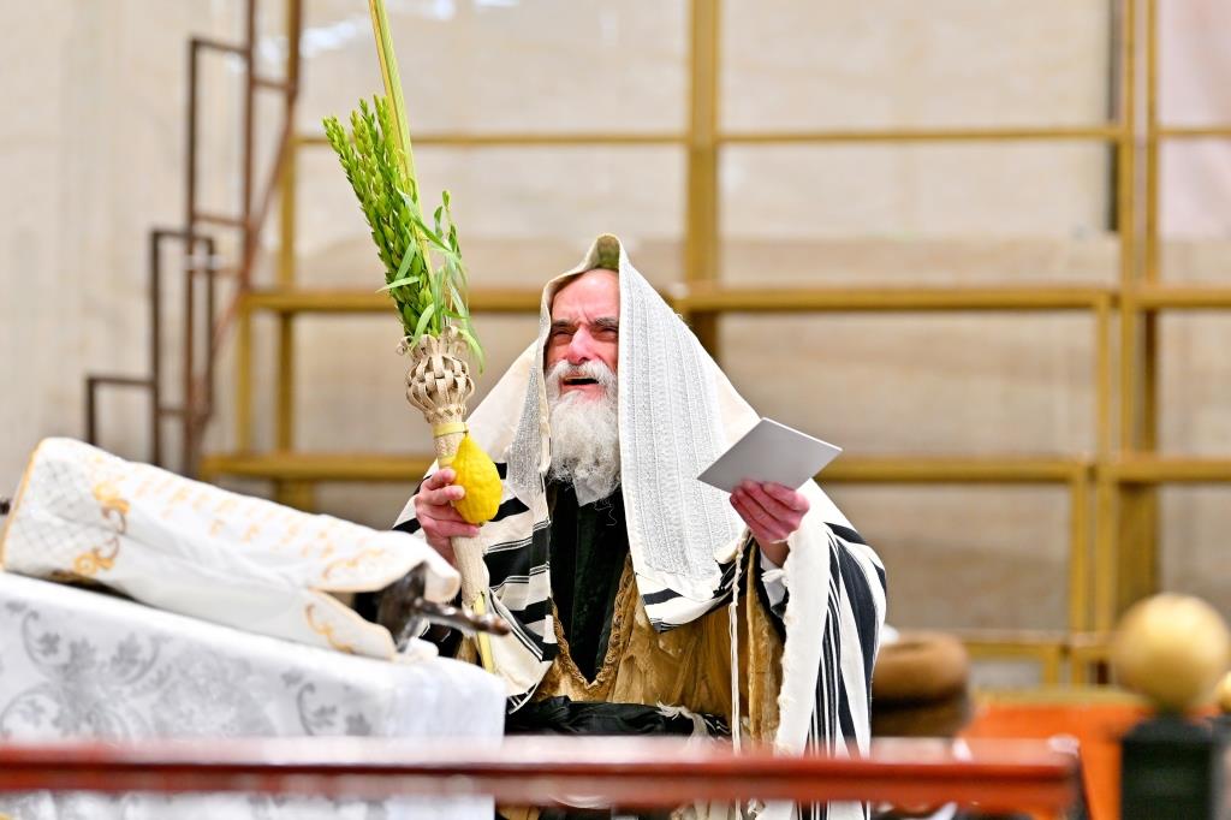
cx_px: 616
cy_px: 410
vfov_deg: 6.8
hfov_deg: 10.2
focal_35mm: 202
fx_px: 6905
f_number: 2.8
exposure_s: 1/320
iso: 250
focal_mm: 135
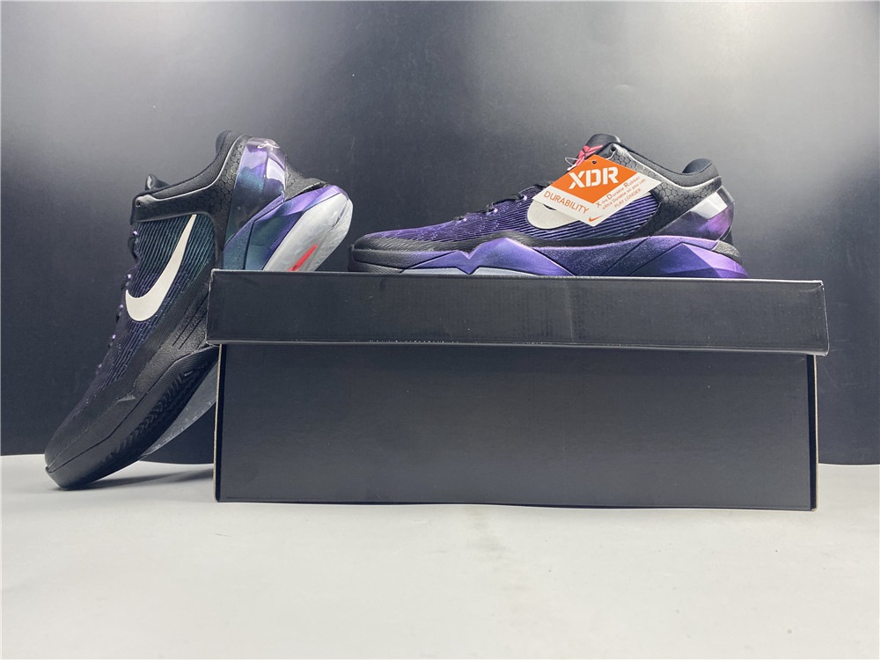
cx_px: 440
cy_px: 330
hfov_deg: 67.3
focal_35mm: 26
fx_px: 661
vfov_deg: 53.1
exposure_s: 1/100
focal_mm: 4.25
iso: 125
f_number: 1.8
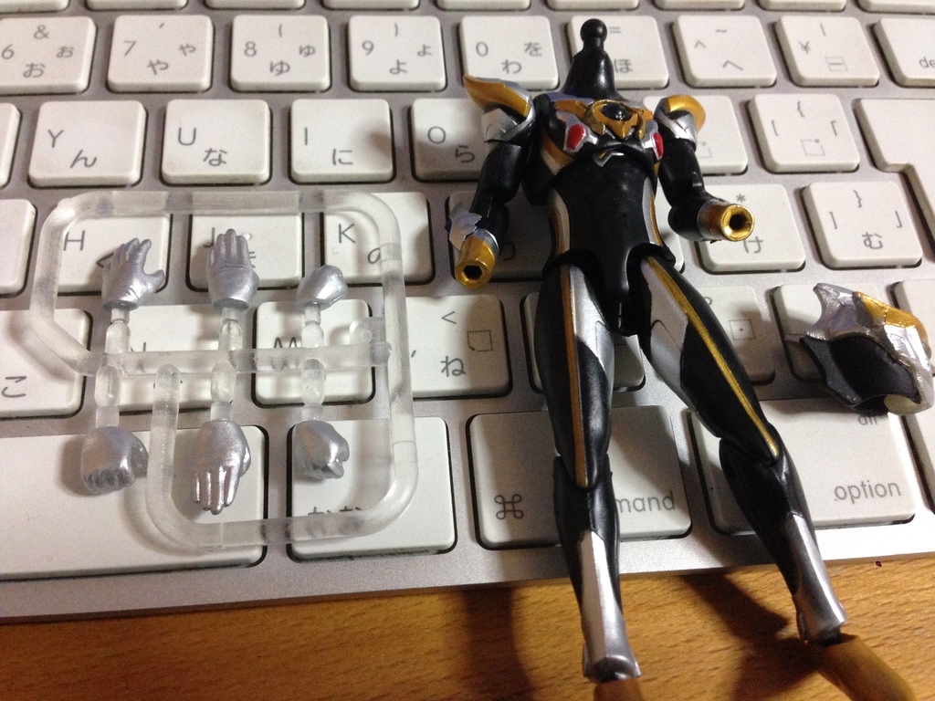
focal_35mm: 33
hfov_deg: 55.4
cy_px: 350
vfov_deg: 42.9
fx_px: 891
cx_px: 468
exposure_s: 1/20
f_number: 2.4
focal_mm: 4.12
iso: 320
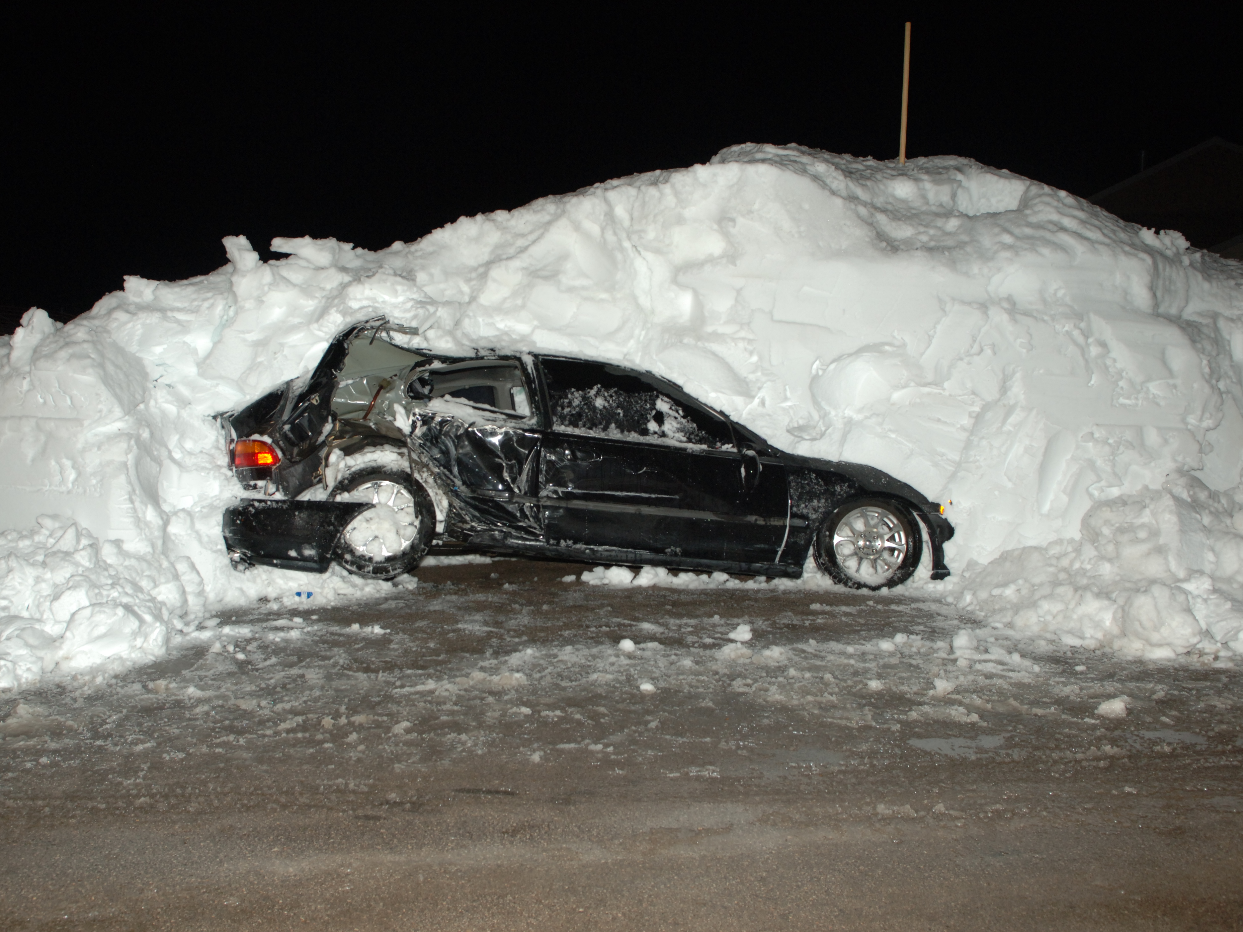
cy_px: 463
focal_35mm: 33
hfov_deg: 55.2
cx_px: 555
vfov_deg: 42.9
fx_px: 1185
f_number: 5.6
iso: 400
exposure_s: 1/60
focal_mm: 20
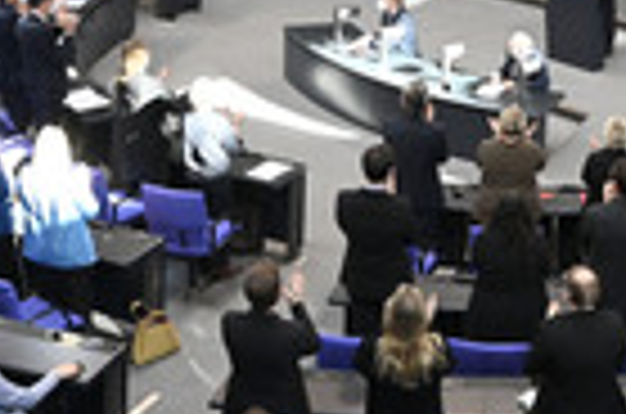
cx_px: 547
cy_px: 32
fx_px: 1381
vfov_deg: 16.8
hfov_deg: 24.9
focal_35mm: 80
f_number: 6.3
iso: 6400
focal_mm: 24.5
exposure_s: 1/320
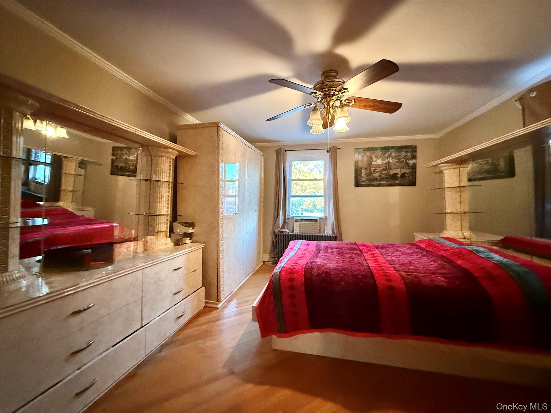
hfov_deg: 102.1
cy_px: 206
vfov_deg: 85.7
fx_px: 223
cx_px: 276
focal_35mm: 14
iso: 1000
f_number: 2.2
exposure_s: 1/40
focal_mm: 2.22
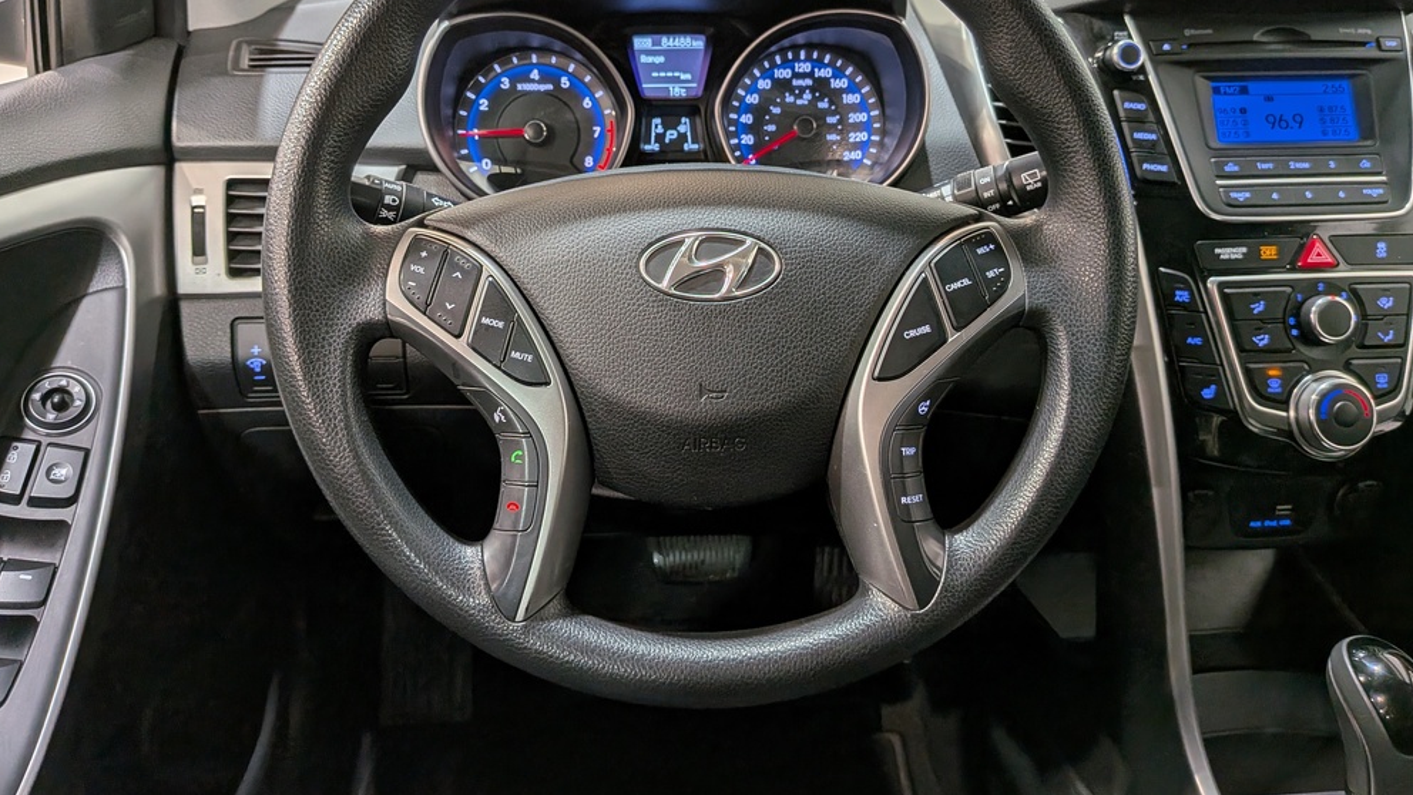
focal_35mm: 27
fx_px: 1012
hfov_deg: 69.9
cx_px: 706
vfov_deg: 42.4
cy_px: 274
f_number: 1.7
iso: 28
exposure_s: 1/183
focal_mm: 4.53
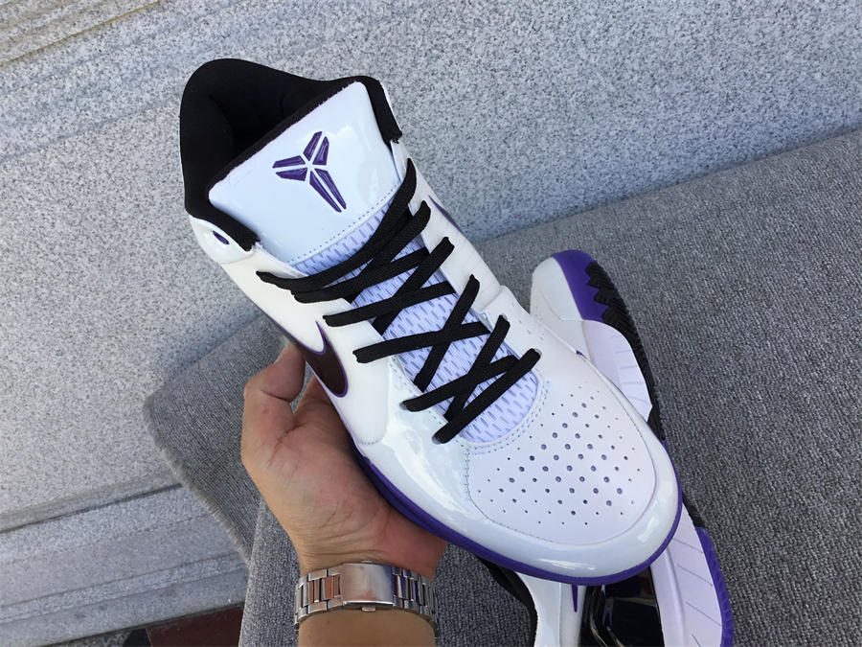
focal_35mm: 31
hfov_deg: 58.4
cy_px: 324
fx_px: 772
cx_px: 431
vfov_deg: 45.4
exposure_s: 1/348
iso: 25
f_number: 2.4
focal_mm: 3.3
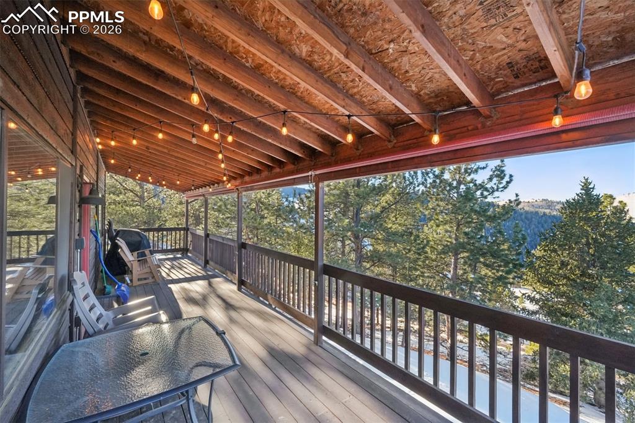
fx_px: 264
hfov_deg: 100.4
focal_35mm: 15
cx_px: 318
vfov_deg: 77.3
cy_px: 212
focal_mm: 10
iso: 800
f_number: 8
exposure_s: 1/160
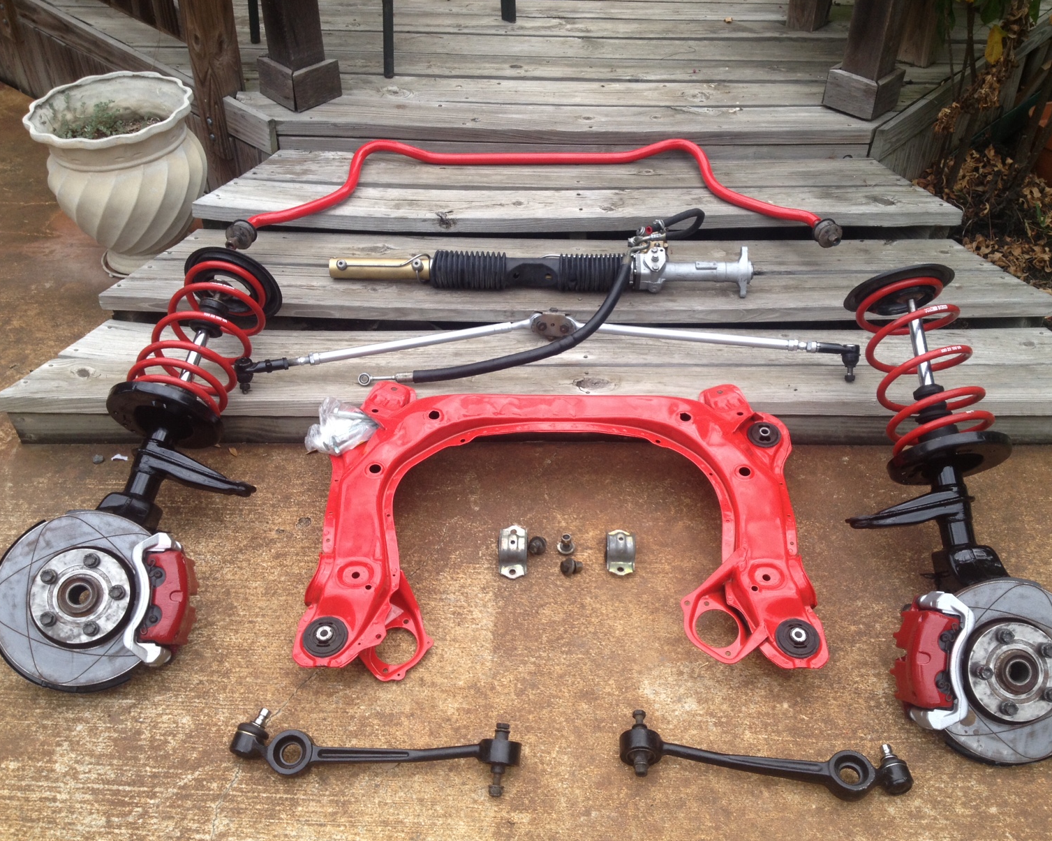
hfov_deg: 49.1
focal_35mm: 37
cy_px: 425
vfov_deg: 40.1
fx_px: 1152
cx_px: 549
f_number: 2.4
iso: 50
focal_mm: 4.28
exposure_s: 1/569
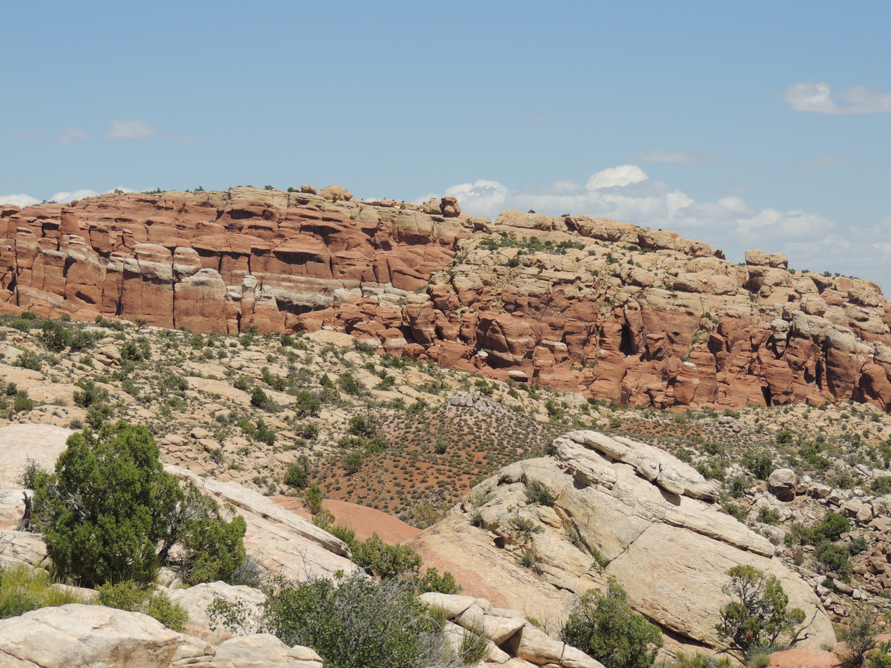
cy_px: 334
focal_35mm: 100
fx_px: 2574
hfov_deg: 19.6
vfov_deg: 14.8
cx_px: 446
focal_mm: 17.8
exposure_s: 1/1000
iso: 100
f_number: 4.1
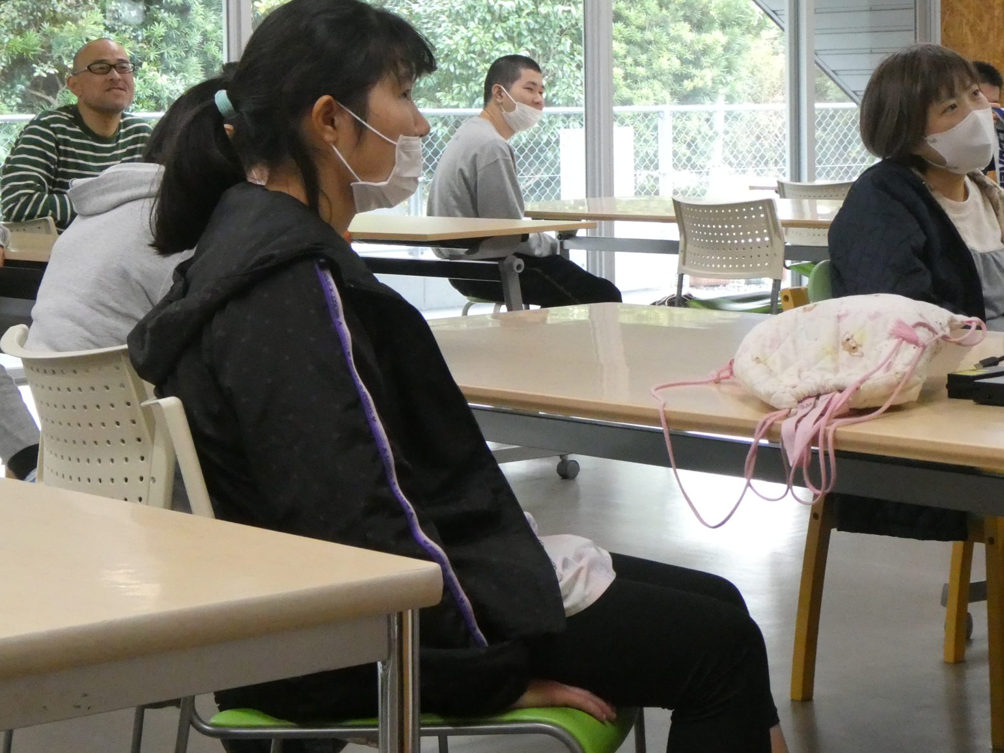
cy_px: 209
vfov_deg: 17.7
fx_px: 2408
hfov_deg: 23.6
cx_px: 529
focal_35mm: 83
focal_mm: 9
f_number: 4.1
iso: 800
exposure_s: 1/80
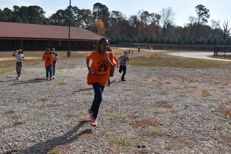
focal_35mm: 36
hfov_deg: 53.1
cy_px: 77
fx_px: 231
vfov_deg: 36.9
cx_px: 116
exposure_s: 1/500
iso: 100
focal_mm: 24
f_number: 7.1
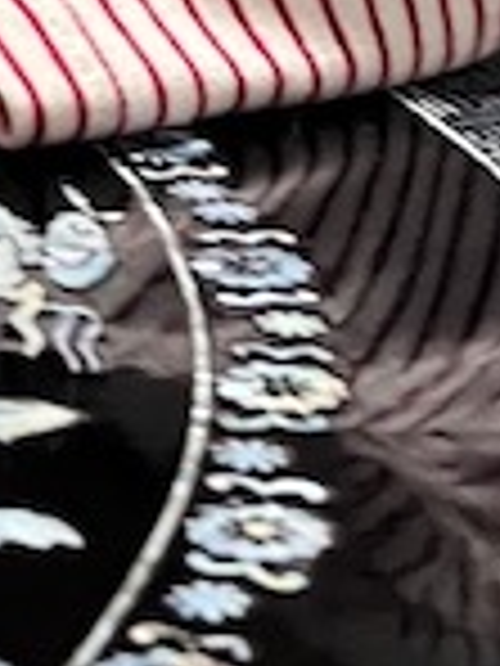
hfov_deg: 7.9
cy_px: -596
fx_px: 3601
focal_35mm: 187
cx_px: -113
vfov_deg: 9.9
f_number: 1.6
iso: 160
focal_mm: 5.1
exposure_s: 1/60
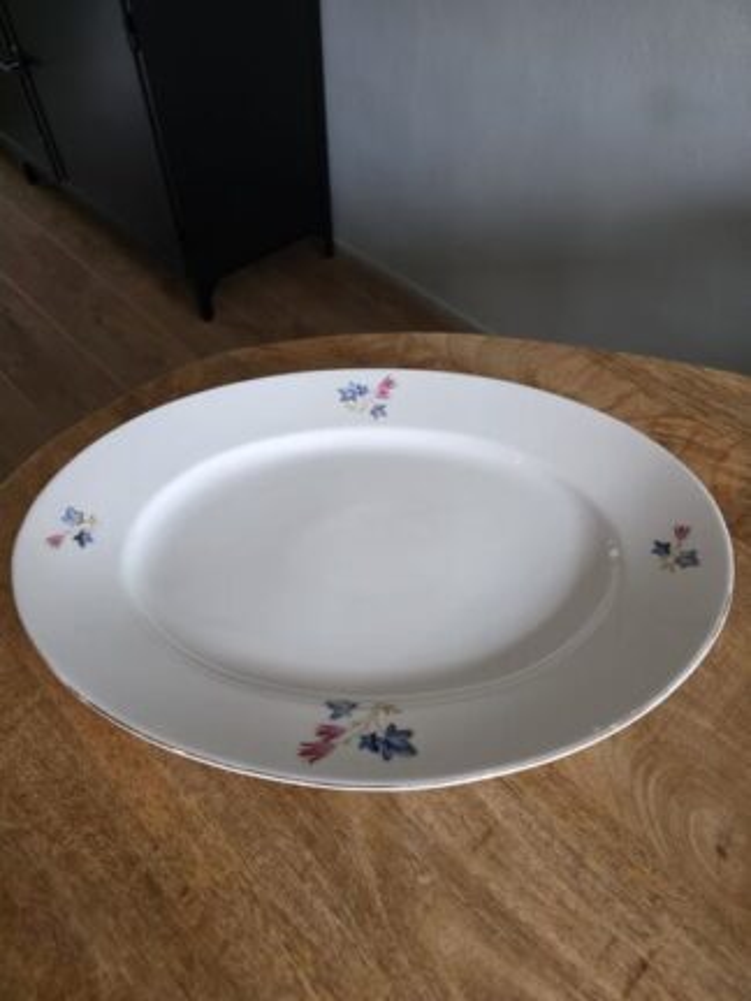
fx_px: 665
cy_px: 500
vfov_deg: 73.9
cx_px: 376
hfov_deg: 58.9
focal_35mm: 23
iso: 640
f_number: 1.7
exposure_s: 1/100
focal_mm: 6.3
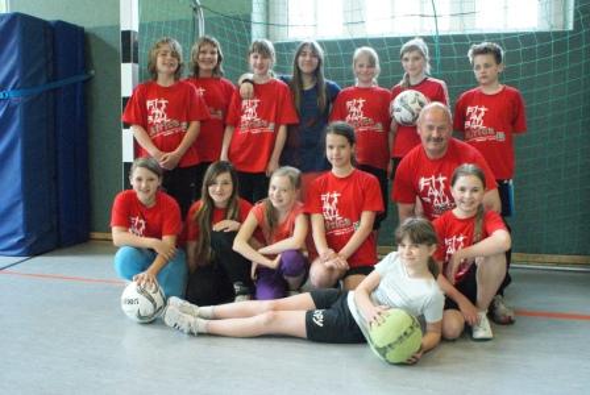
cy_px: 198
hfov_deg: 57.2
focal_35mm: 33
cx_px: 295
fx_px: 542
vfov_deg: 40.1
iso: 3200
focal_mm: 22
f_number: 9
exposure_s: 1/80
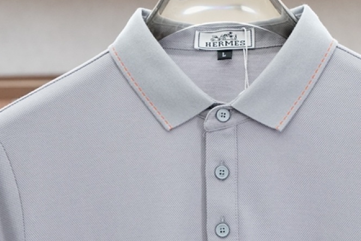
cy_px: 222
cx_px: 219
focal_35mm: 143
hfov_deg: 14.3
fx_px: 1436
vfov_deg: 9.5
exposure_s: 1/250
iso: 1000
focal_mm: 39
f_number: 4
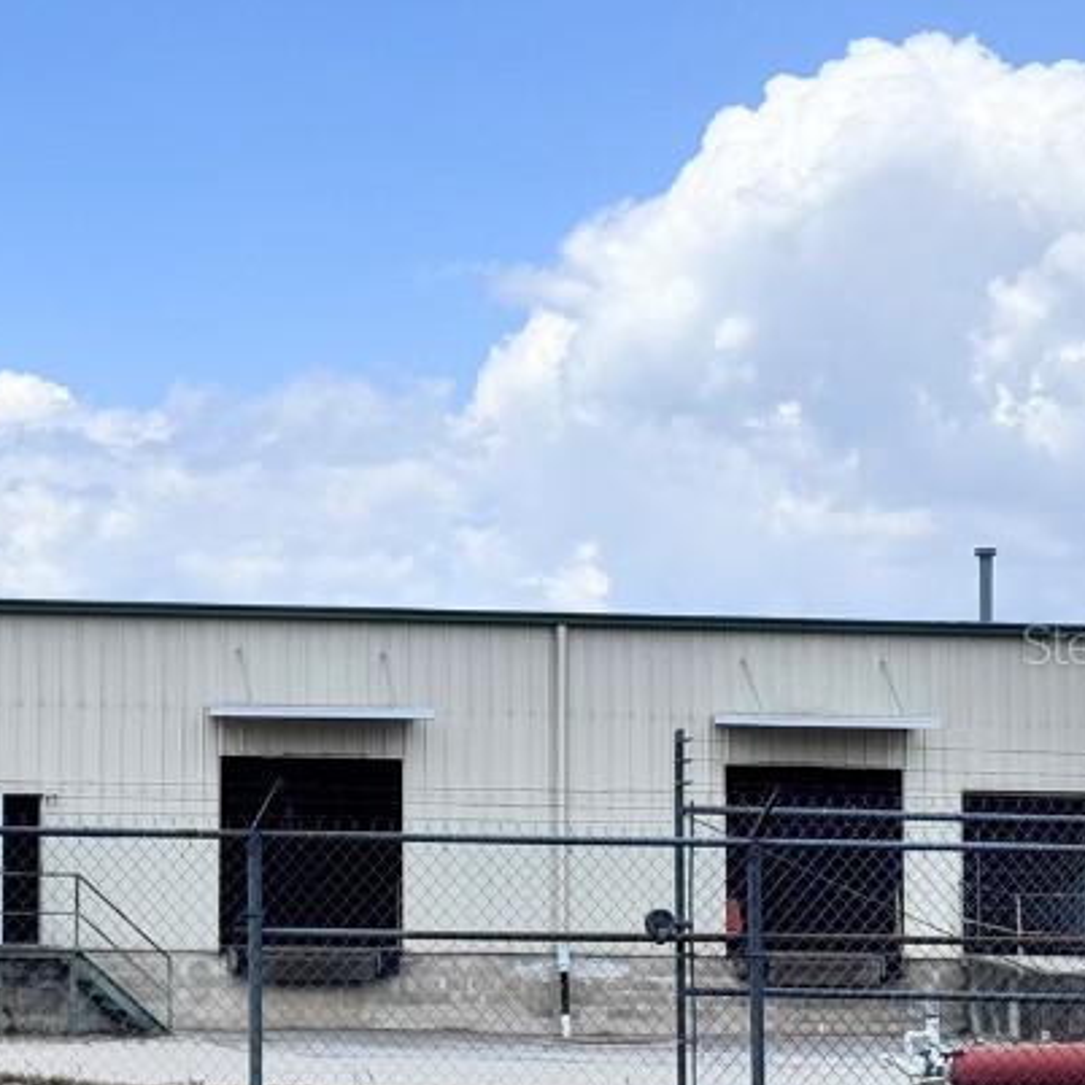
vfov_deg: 16.1
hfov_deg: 15.7
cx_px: -105
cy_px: 642
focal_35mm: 108
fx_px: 3830
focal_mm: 6.76
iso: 64
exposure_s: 1/6410
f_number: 1.78
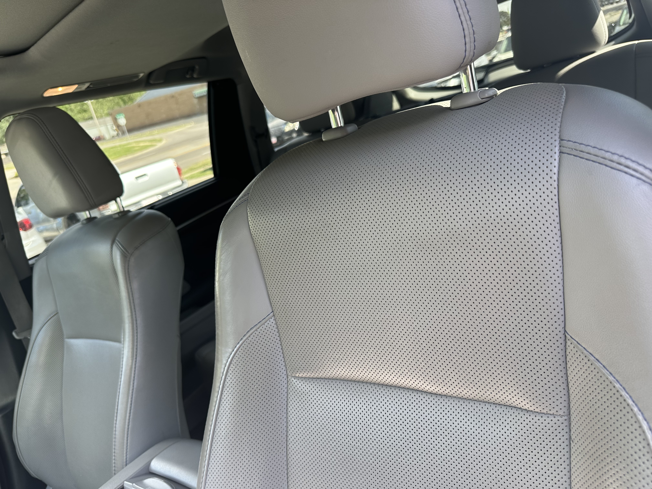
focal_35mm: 24
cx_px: 326
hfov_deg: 71.6
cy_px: 244
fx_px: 452
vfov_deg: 56.8
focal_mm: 6.86
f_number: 1.78
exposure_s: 1/156
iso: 64
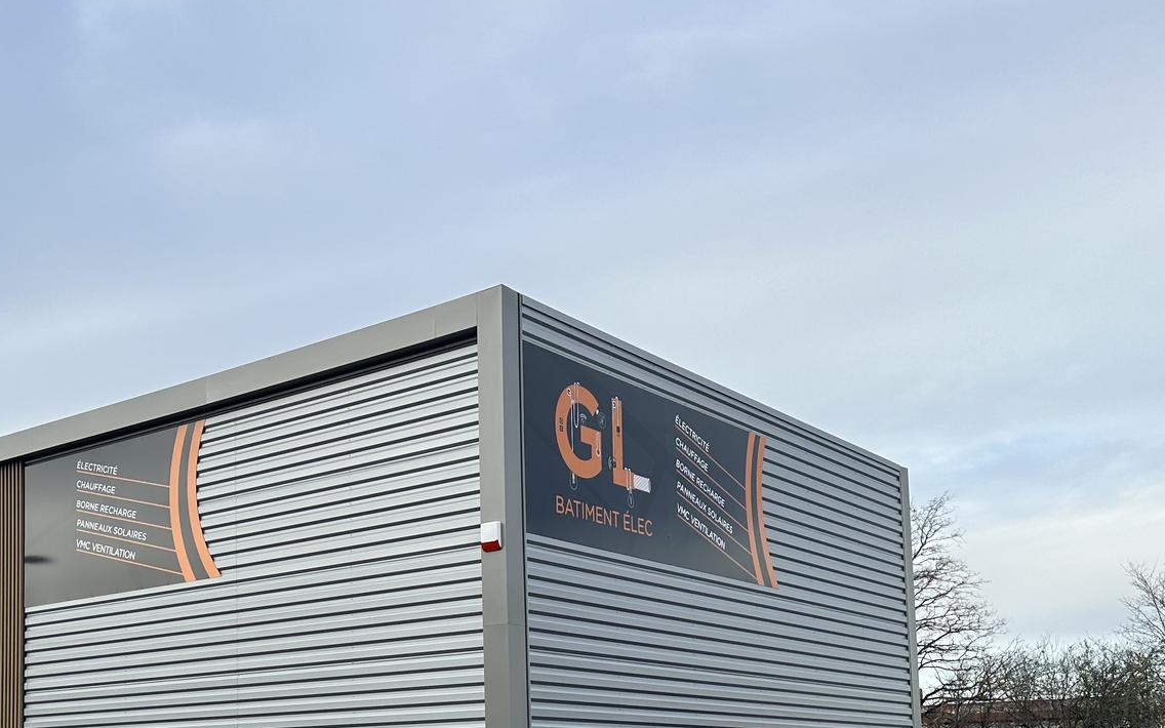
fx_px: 1365
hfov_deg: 45.1
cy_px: 651
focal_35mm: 43
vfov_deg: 28.7
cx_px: 336
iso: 80
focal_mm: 6.86
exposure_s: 1/1339
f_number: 1.78
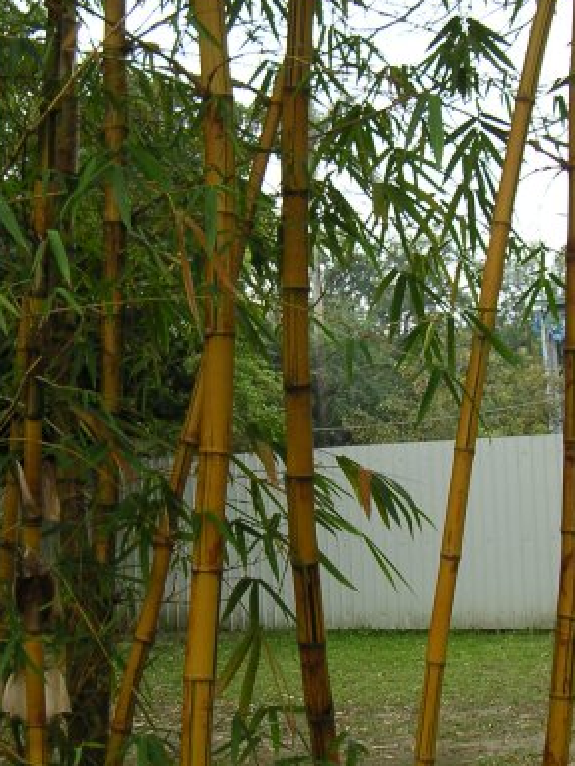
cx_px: 312
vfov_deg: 35.4
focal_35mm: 54
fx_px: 1195
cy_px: 313
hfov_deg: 27.0
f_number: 2.9
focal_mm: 5.1
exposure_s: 1/350
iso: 64
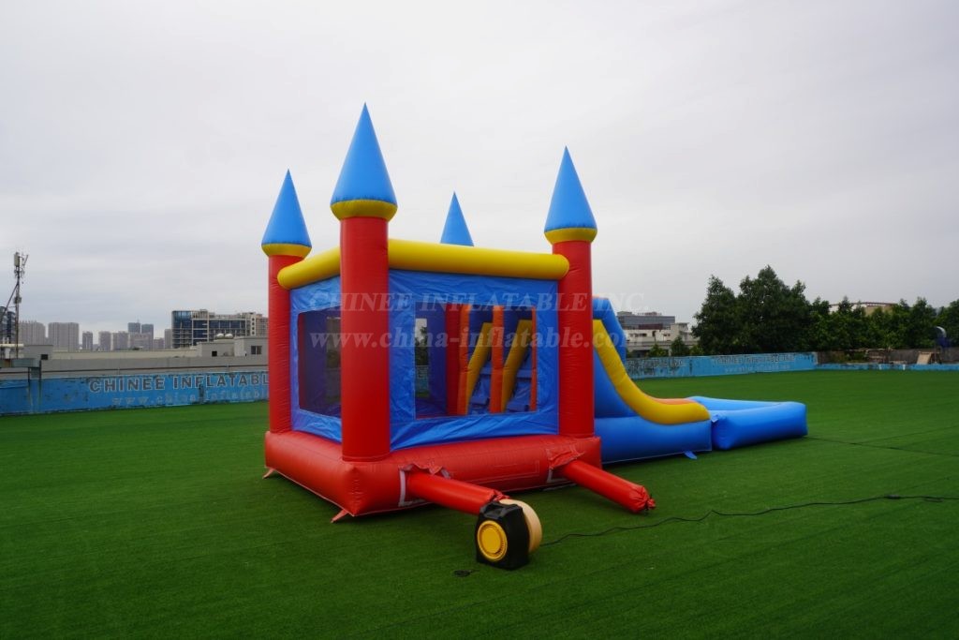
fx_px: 639
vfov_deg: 53.1
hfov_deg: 73.7
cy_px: 320
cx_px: 480
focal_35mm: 24
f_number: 8
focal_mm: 16
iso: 100
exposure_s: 1/125
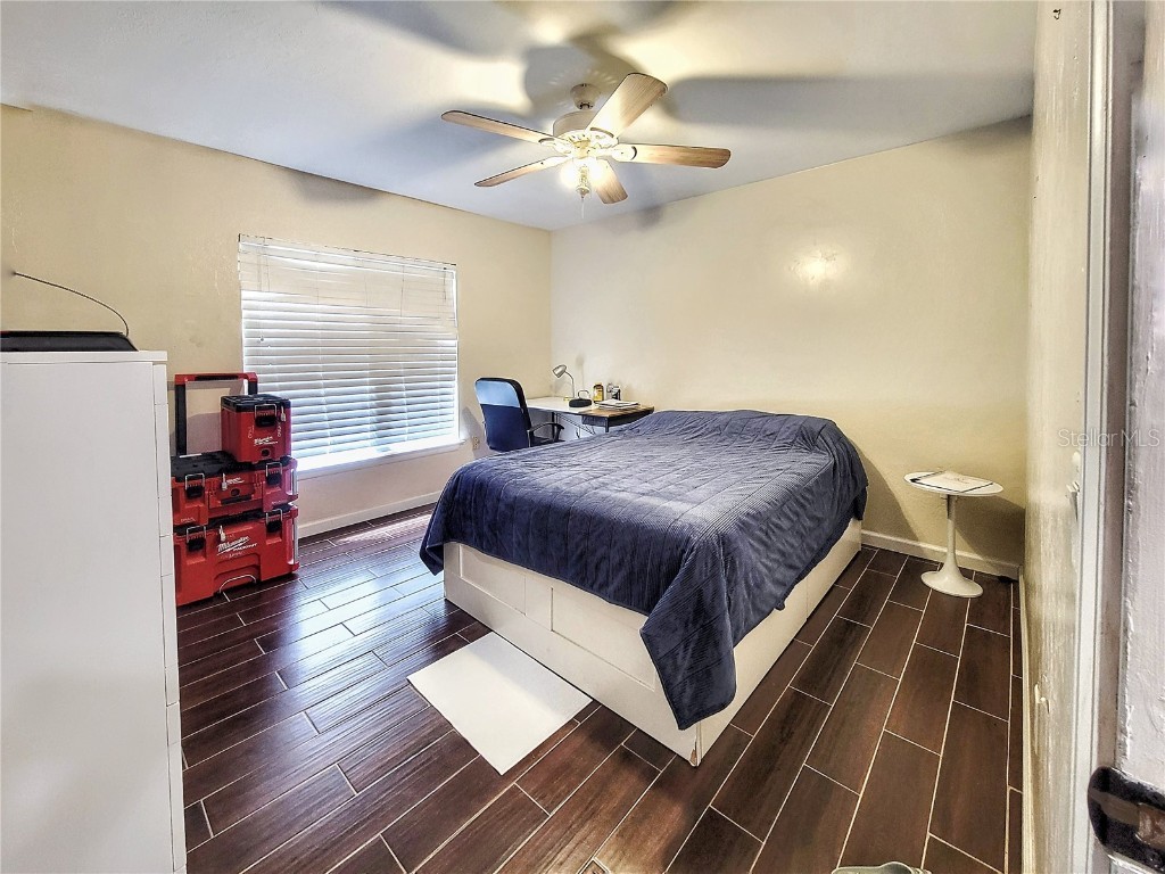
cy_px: 437
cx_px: 582
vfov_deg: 89.9
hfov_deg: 106.2
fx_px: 438
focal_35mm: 13
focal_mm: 2.2
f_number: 2.2
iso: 320
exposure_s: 1/30
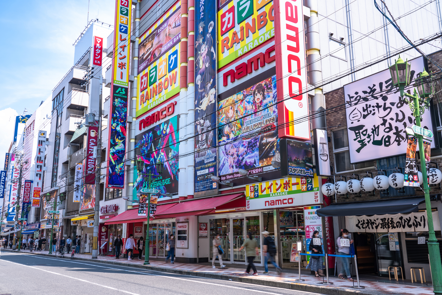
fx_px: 381
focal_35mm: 31
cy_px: 148
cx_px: 221
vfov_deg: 42.3
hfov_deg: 60.3
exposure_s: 1/10
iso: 50
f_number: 8
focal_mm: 31
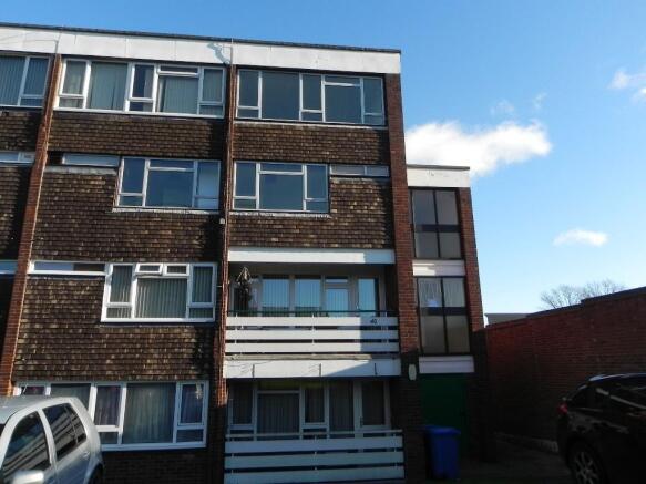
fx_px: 485
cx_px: 323
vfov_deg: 53.0
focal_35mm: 26
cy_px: 242
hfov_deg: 67.3
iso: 160
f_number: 6.3
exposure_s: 1/252
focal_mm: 4.6
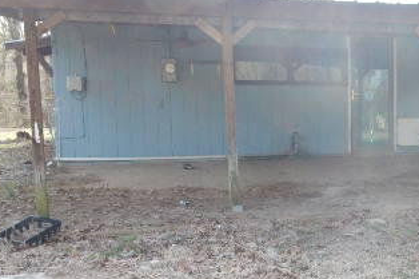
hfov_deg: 35.1
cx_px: 386
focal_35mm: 53
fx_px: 617
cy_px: 176
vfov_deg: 25.4
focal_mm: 4.5
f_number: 3.7
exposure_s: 1/125
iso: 125
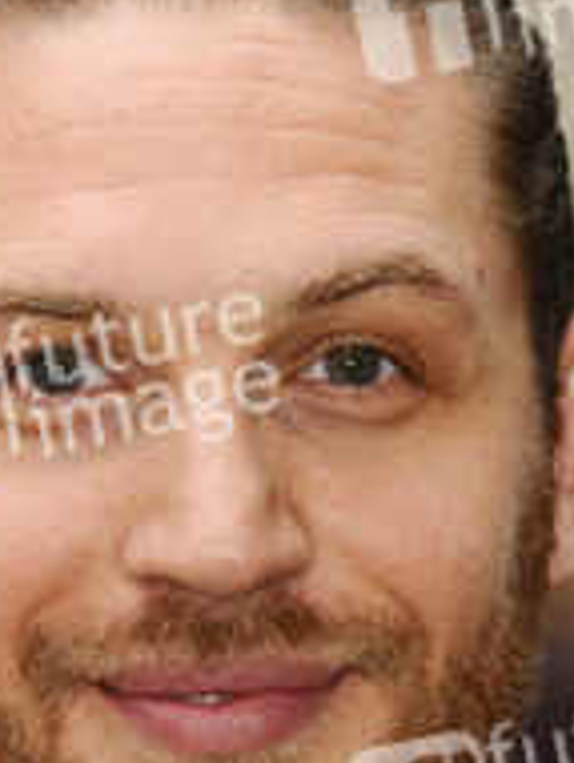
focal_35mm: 470
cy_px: 590
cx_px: 191
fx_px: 10368
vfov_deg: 4.2
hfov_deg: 3.2
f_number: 4
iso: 320
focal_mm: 155
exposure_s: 1/200
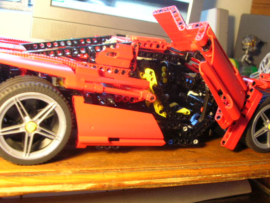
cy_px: 102
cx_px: 135
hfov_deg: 44.8
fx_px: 328
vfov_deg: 34.3
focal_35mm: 42
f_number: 3
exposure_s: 1/6.1
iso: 162
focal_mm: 7.1
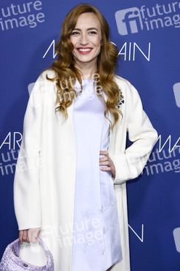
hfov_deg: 15.0
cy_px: 127
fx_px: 685
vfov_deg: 22.4
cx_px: 86
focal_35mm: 91
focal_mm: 85
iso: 1000
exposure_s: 1/250
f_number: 5.6
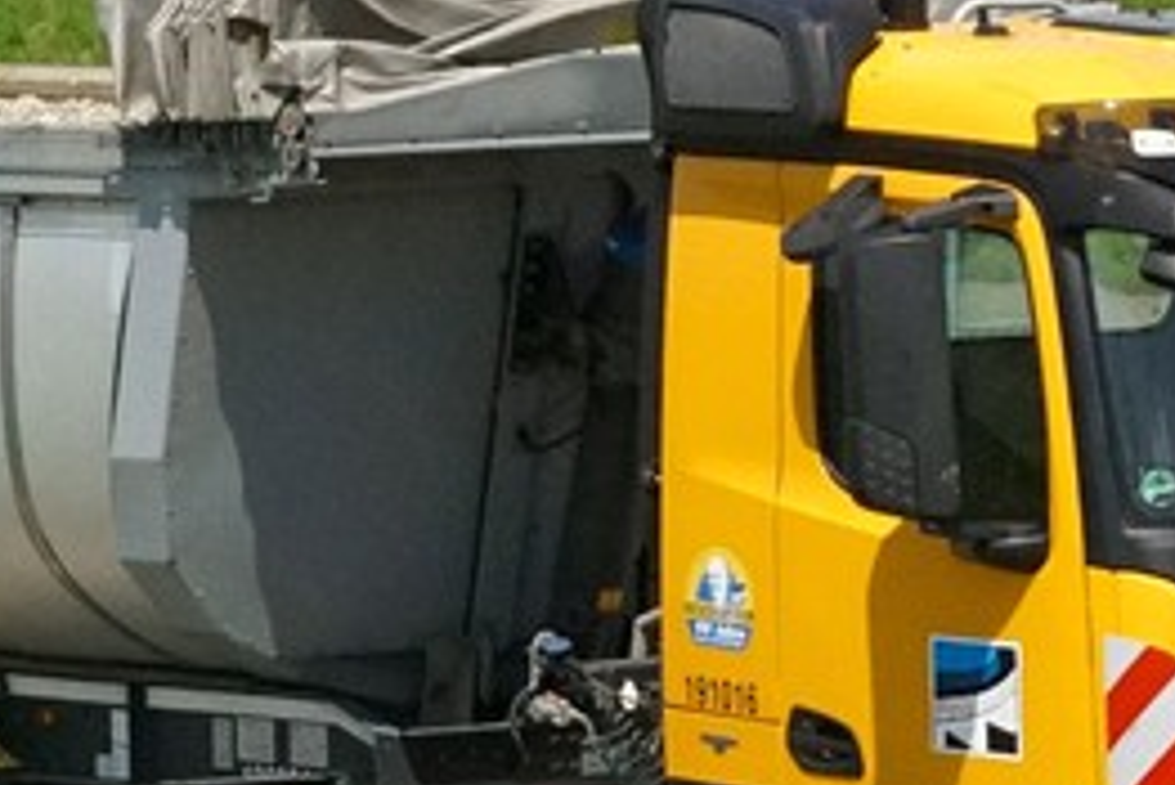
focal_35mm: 252
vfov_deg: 5.5
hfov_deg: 8.2
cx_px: 296
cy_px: 473
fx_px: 8214
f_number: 9
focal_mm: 55
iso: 1250
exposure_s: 1/2500
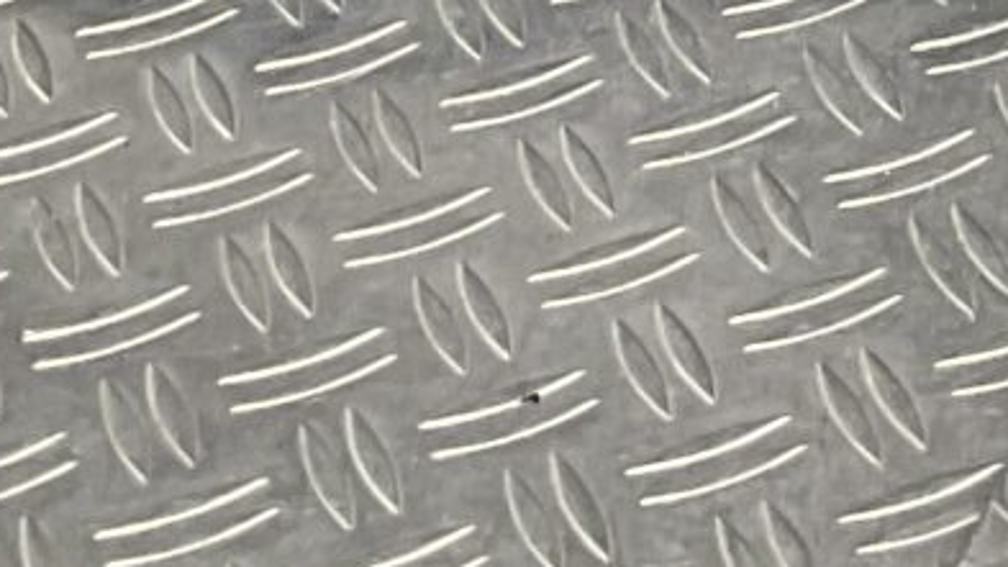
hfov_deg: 10.3
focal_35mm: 206
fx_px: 5506
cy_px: -1460
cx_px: 1116
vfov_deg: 5.4
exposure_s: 1/100
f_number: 1.8
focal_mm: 3
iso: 32
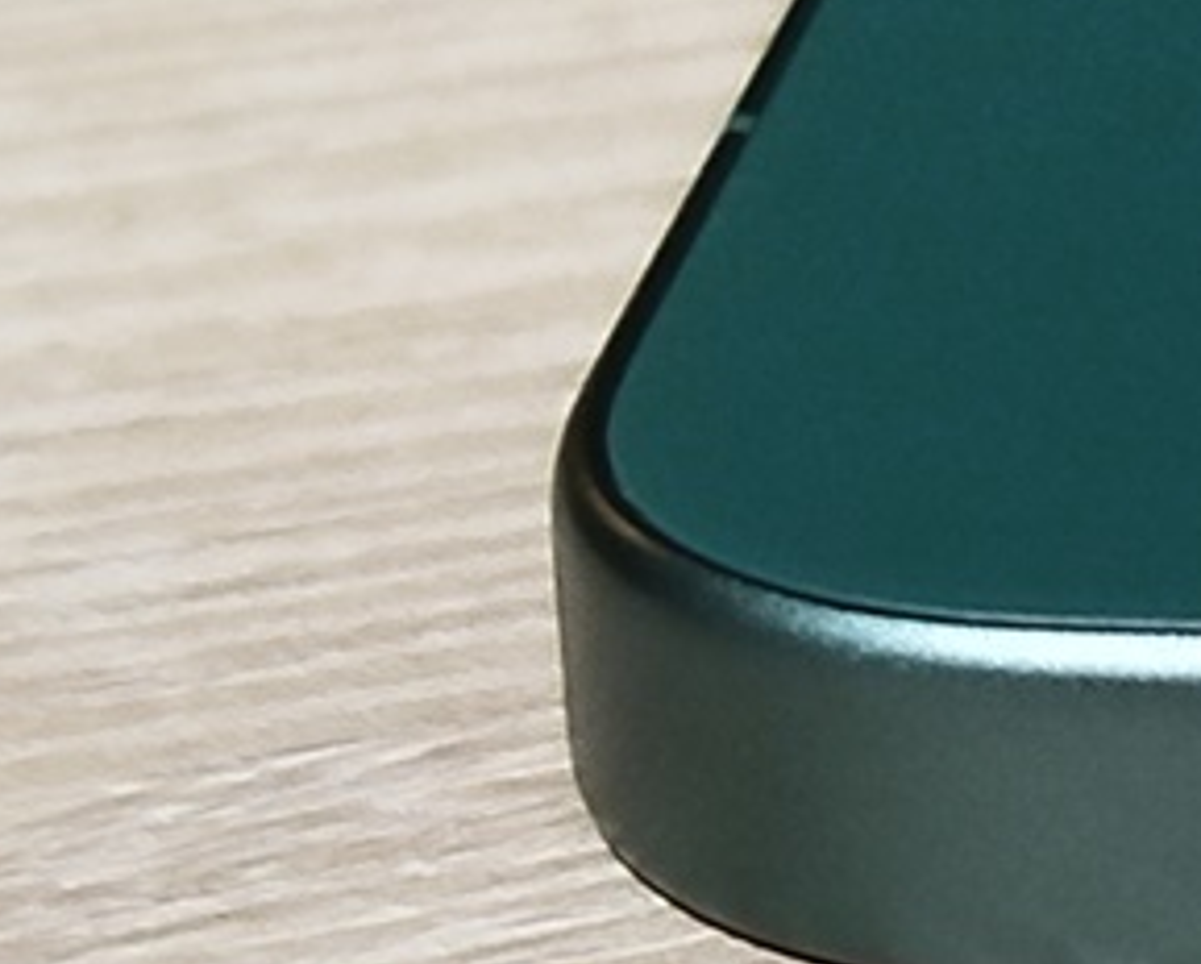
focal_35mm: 183
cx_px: 2061
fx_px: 6514
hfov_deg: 10.0
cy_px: 436
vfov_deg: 8.5
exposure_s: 1/20
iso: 640
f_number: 1.7
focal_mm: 5.31
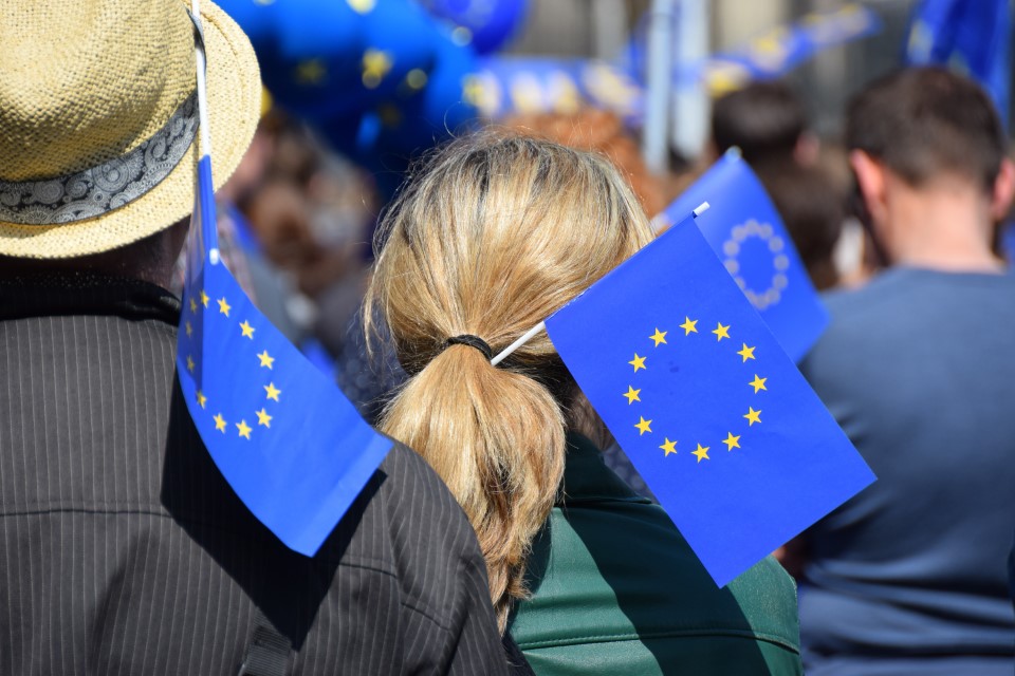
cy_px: 338
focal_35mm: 225
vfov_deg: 6.1
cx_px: 508
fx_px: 6343
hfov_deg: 9.1
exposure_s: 1/2000
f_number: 5.6
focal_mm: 150
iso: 400
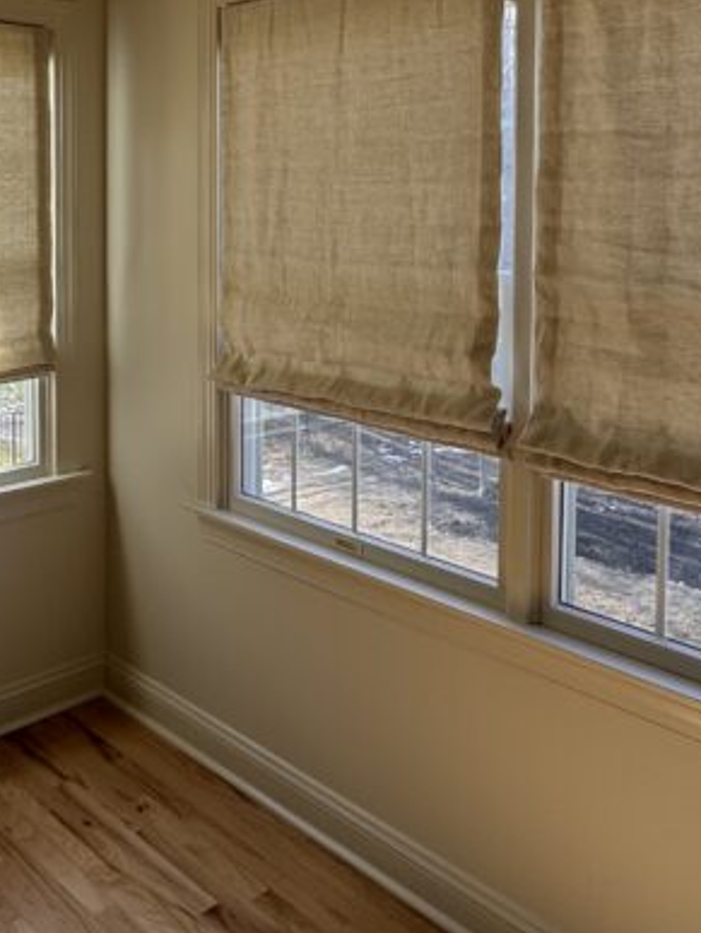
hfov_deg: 38.4
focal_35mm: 37
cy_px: 246
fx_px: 997
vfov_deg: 48.4
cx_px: 255
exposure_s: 1/99
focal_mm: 2.22
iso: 50
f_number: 2.2
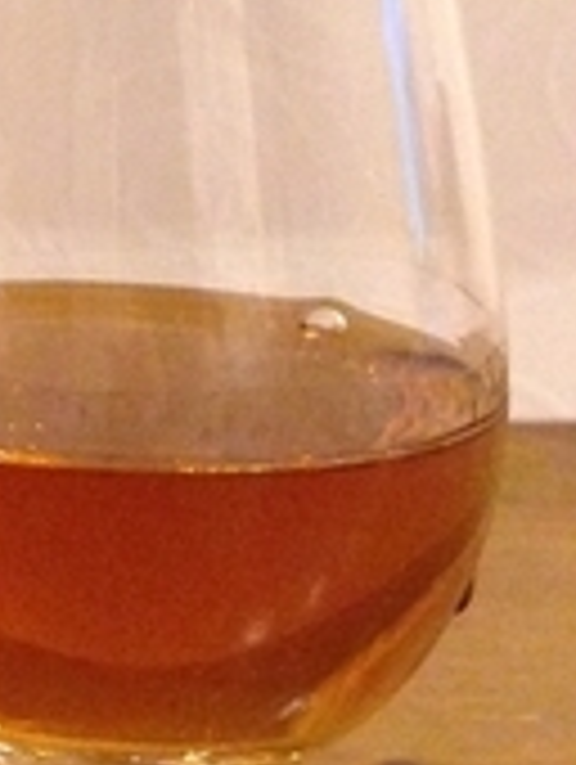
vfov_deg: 12.4
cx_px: -716
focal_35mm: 155
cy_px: -202
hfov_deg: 8.8
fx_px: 3430
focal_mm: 4.12
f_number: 2.4
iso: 400
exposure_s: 1/17
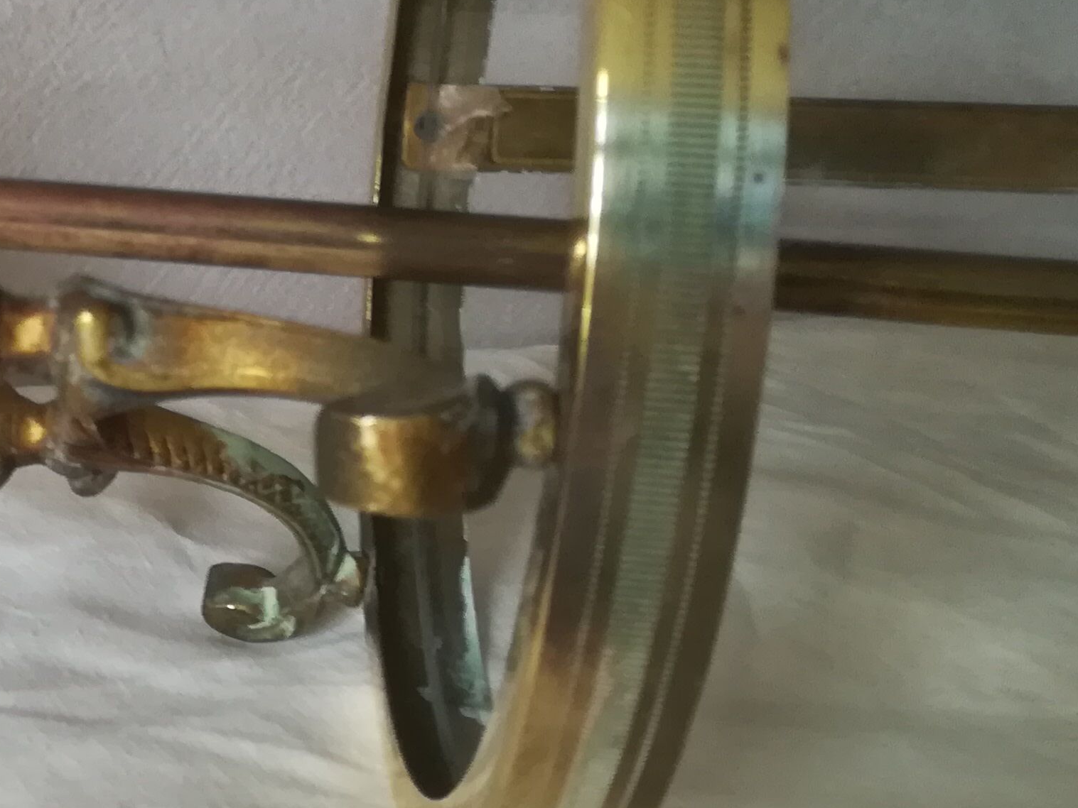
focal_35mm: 68
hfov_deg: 26.3
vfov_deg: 21.5
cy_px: 275
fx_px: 2118
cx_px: -113
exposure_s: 1/33.3
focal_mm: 3.83
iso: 160
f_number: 2.2
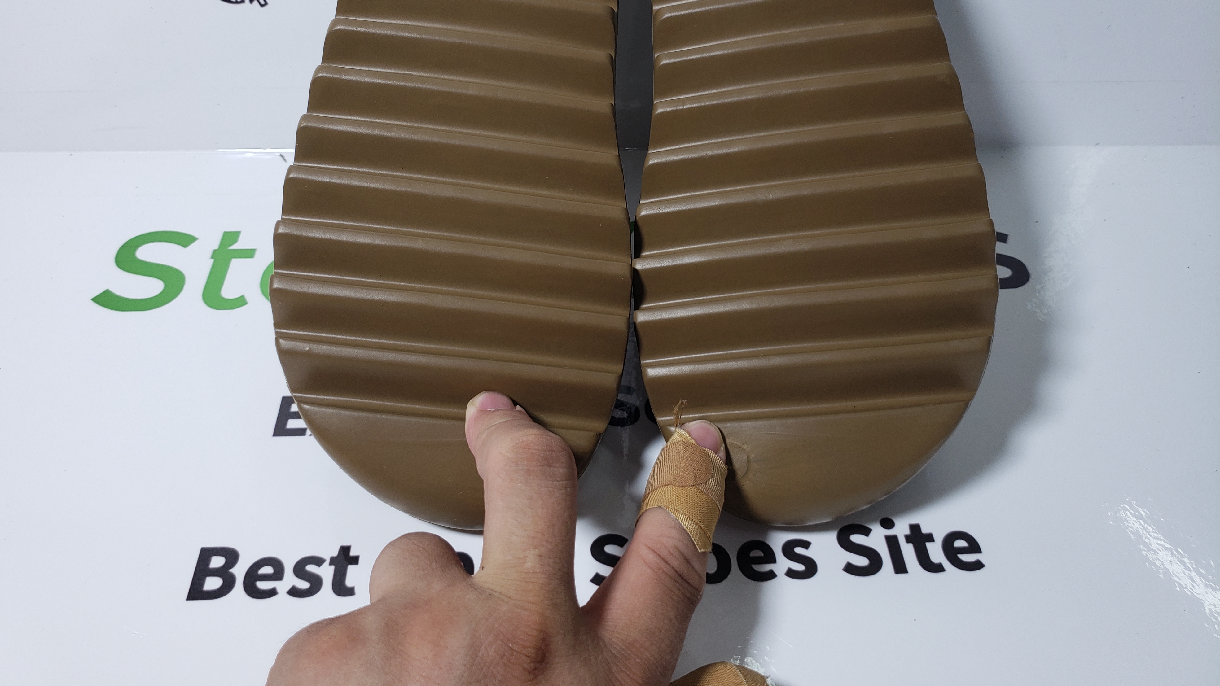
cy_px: 227
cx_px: 596
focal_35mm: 29
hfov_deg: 66.1
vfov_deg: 39.7
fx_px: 938
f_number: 1.5
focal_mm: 4.3
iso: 50
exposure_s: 1/405
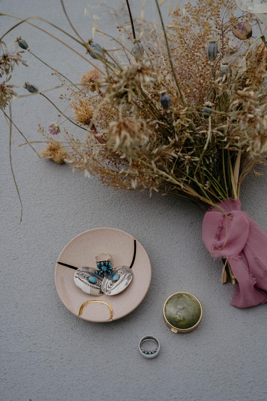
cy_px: 200
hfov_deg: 33.4
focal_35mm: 40
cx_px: 134
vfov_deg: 48.5
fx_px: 445
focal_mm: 40
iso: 200
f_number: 4
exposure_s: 1/250
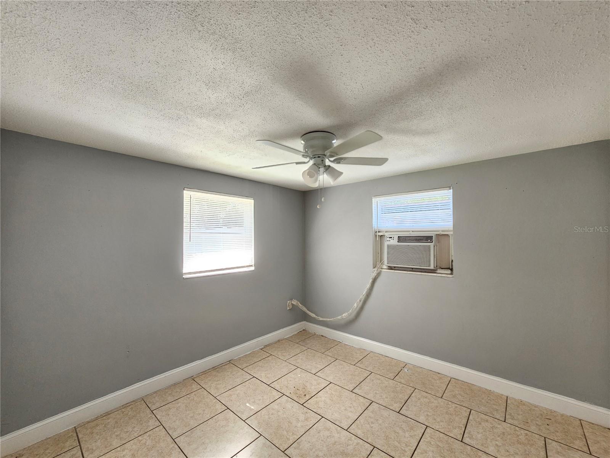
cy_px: 229
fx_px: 229
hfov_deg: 106.2
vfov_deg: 89.9
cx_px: 305
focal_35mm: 13
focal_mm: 2.2
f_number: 2.2
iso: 125
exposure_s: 1/60
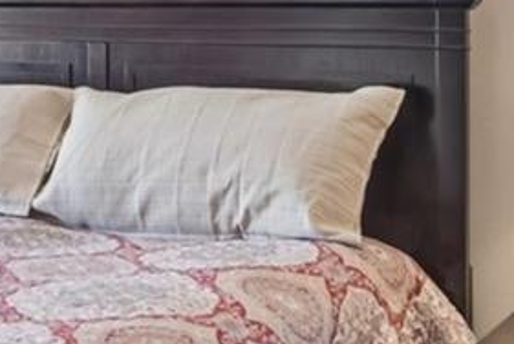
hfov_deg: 22.1
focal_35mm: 91
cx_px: 119
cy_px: 24
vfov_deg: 14.9
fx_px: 1301
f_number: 8
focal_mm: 16
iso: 400
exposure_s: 1/30
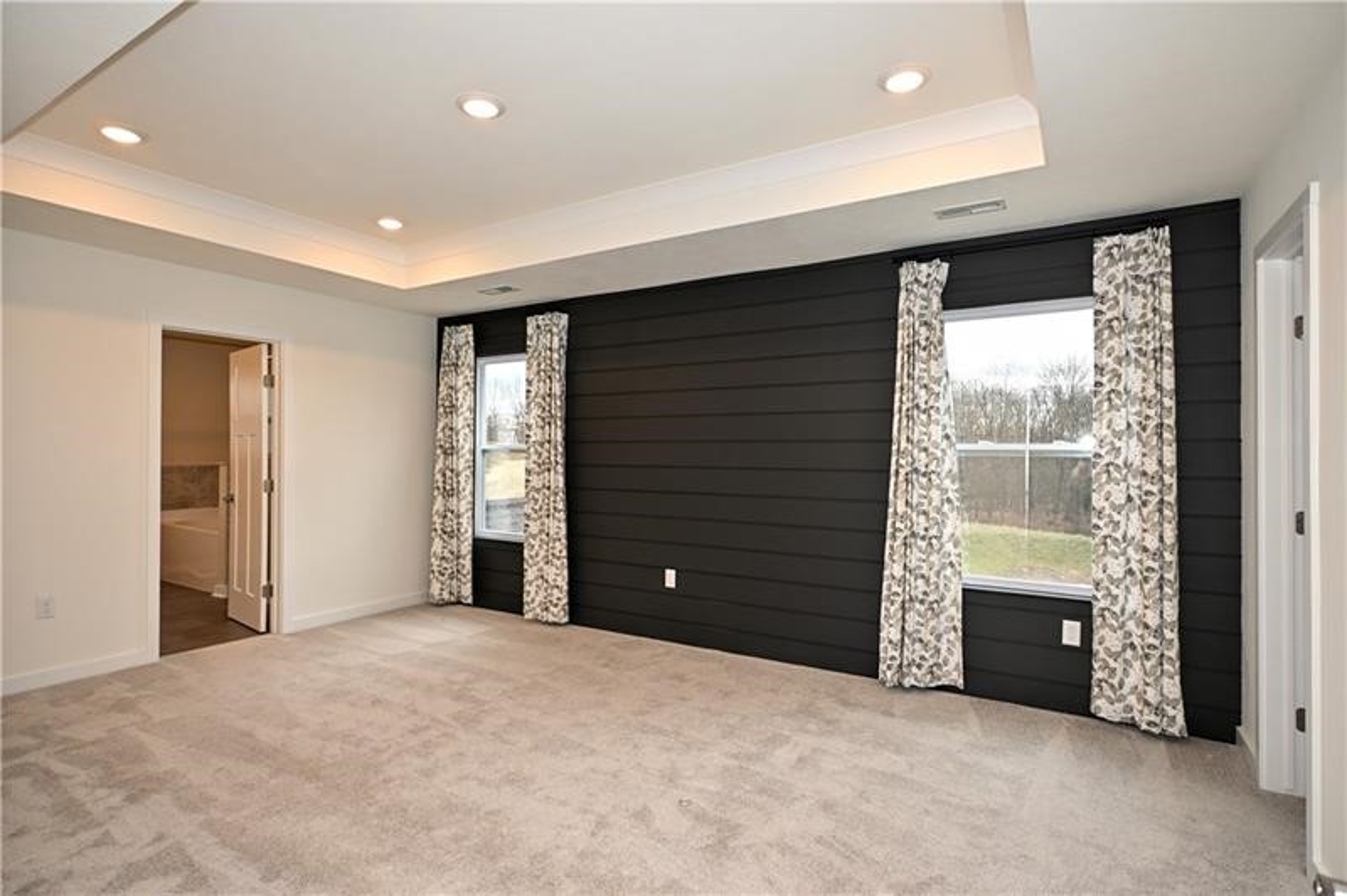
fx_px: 673
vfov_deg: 67.3
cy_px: 448
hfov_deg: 90.0
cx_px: 674
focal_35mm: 18
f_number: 4
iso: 220
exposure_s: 1/60
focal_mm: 12
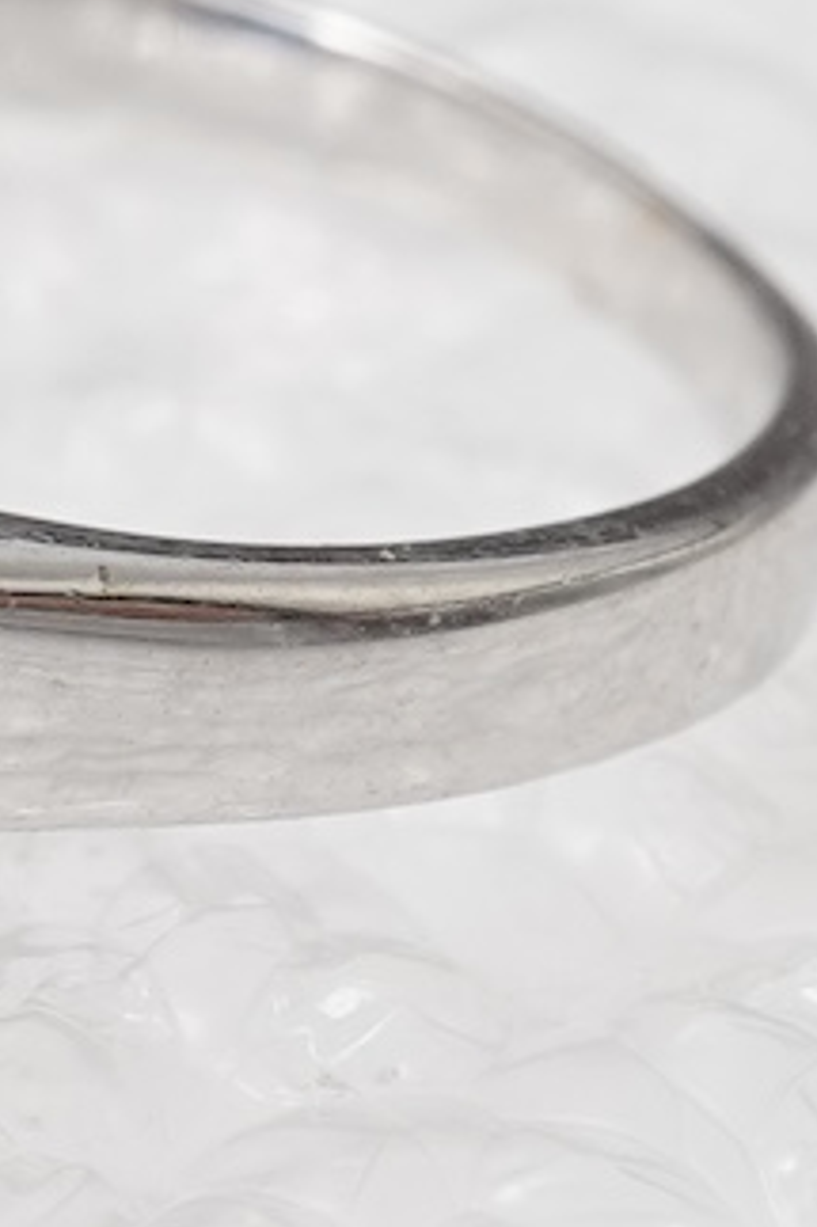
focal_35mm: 274
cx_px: -460
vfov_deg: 7.5
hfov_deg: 5.0
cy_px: 441
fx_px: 9337
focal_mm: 30
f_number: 20
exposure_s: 1/125
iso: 400
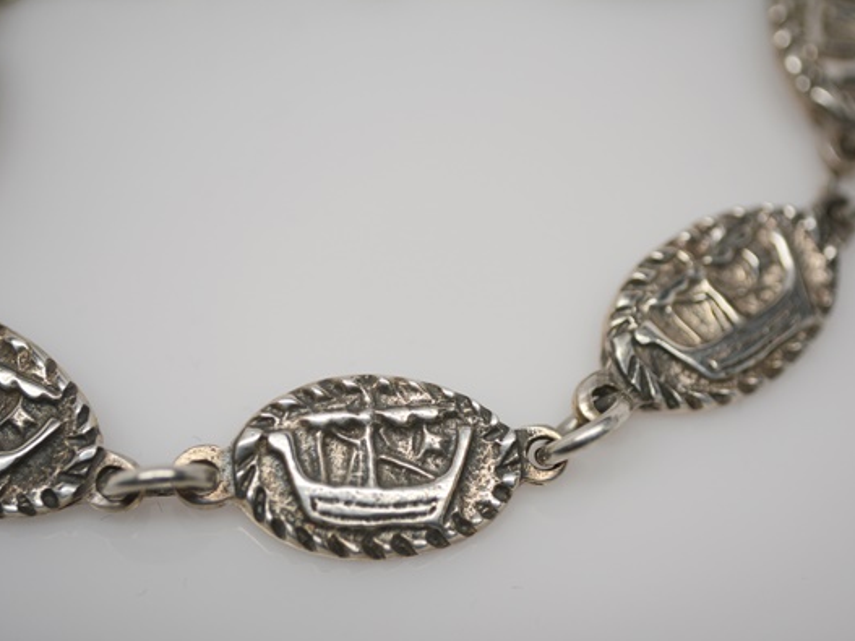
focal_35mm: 69
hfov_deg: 28.2
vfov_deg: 21.3
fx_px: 1704
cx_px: 445
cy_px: 318
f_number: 5.3
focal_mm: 42
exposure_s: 1/125
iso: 400
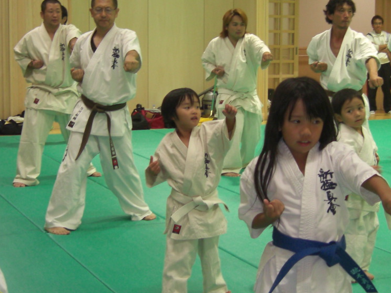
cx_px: 202
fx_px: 926
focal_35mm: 82
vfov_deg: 18.0
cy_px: 114
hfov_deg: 23.8
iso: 200
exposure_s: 1/60
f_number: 2.8
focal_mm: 7.9
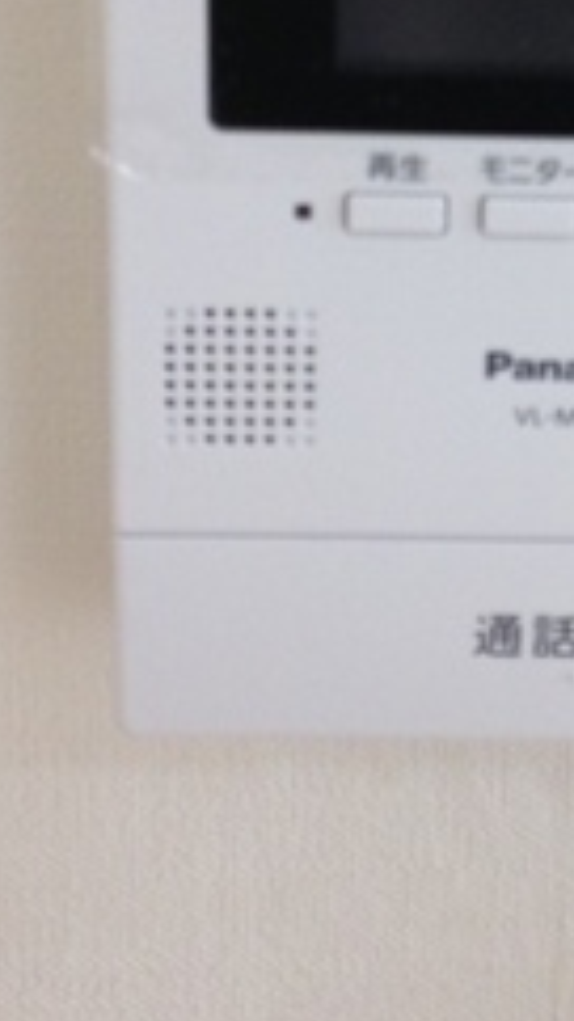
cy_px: 101
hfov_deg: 12.6
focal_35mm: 95
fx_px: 2572
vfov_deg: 21.9
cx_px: 515
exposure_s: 1/120
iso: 80
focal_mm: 4.12
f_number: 2.4
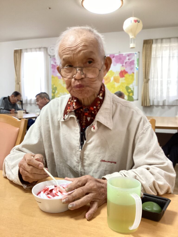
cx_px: 89
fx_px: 213
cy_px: 118
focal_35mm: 31
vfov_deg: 58.4
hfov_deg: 45.4
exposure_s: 1/50
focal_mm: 3.3
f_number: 2.4
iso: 250
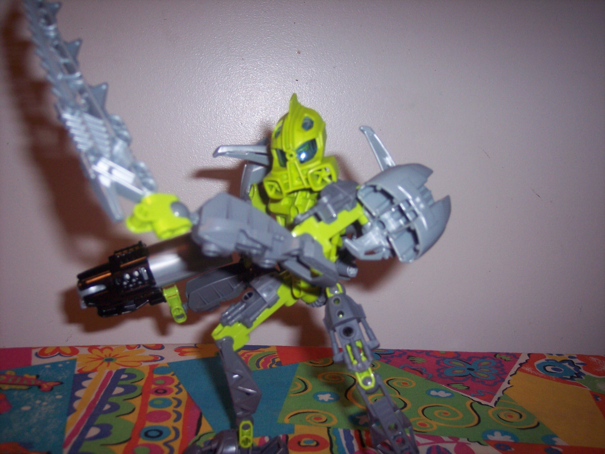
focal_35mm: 39
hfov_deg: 47.9
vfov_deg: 36.8
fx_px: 682
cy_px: 227
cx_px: 302
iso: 140
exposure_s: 1/60
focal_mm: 8
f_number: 2.8
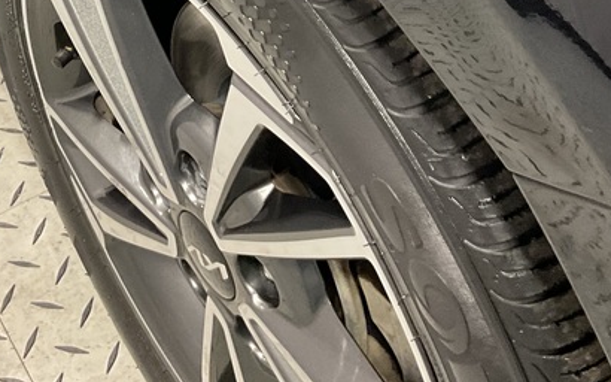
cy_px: -81
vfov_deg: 17.2
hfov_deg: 28.6
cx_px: 314
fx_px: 1199
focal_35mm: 72
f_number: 1.8
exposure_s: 1/60
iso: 200
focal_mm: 3
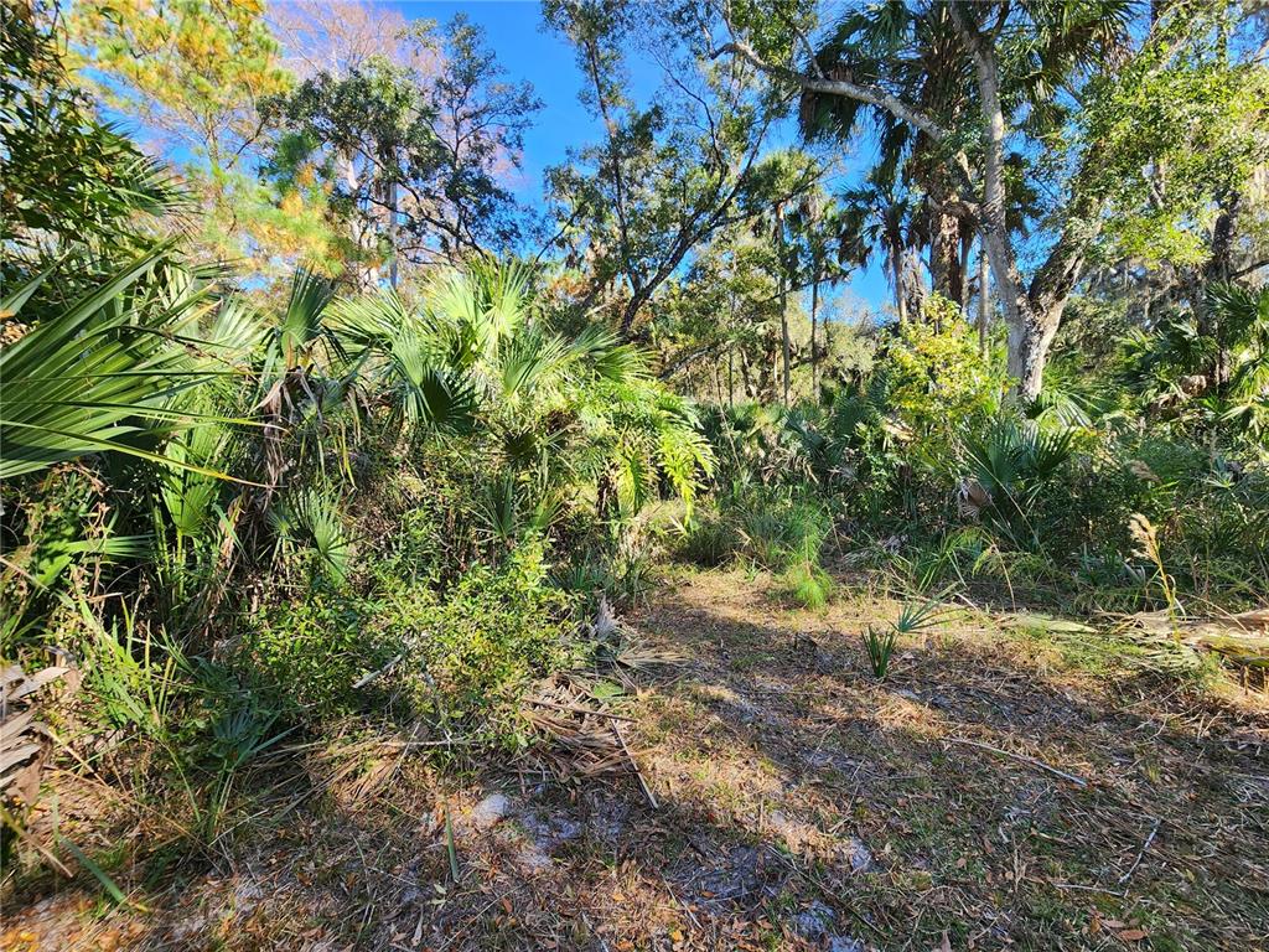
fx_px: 477
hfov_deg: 106.2
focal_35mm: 13
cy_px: 476
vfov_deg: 89.9
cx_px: 634
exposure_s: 1/247
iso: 50
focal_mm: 2.2
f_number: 2.2
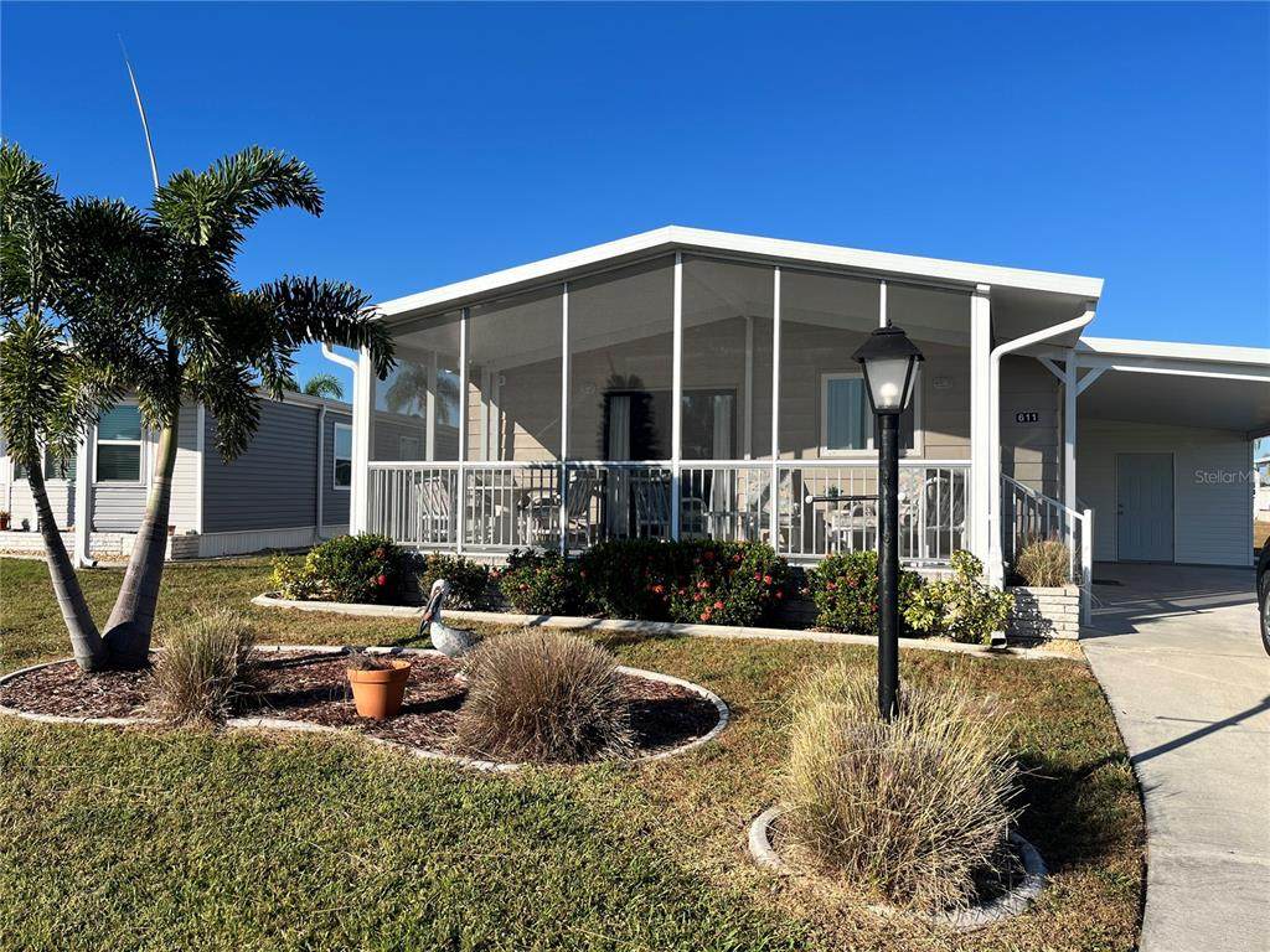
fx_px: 954
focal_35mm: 26
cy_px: 476
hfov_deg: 67.3
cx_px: 635
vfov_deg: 53.1
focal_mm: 5.1
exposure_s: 1/3413
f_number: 1.6
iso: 50
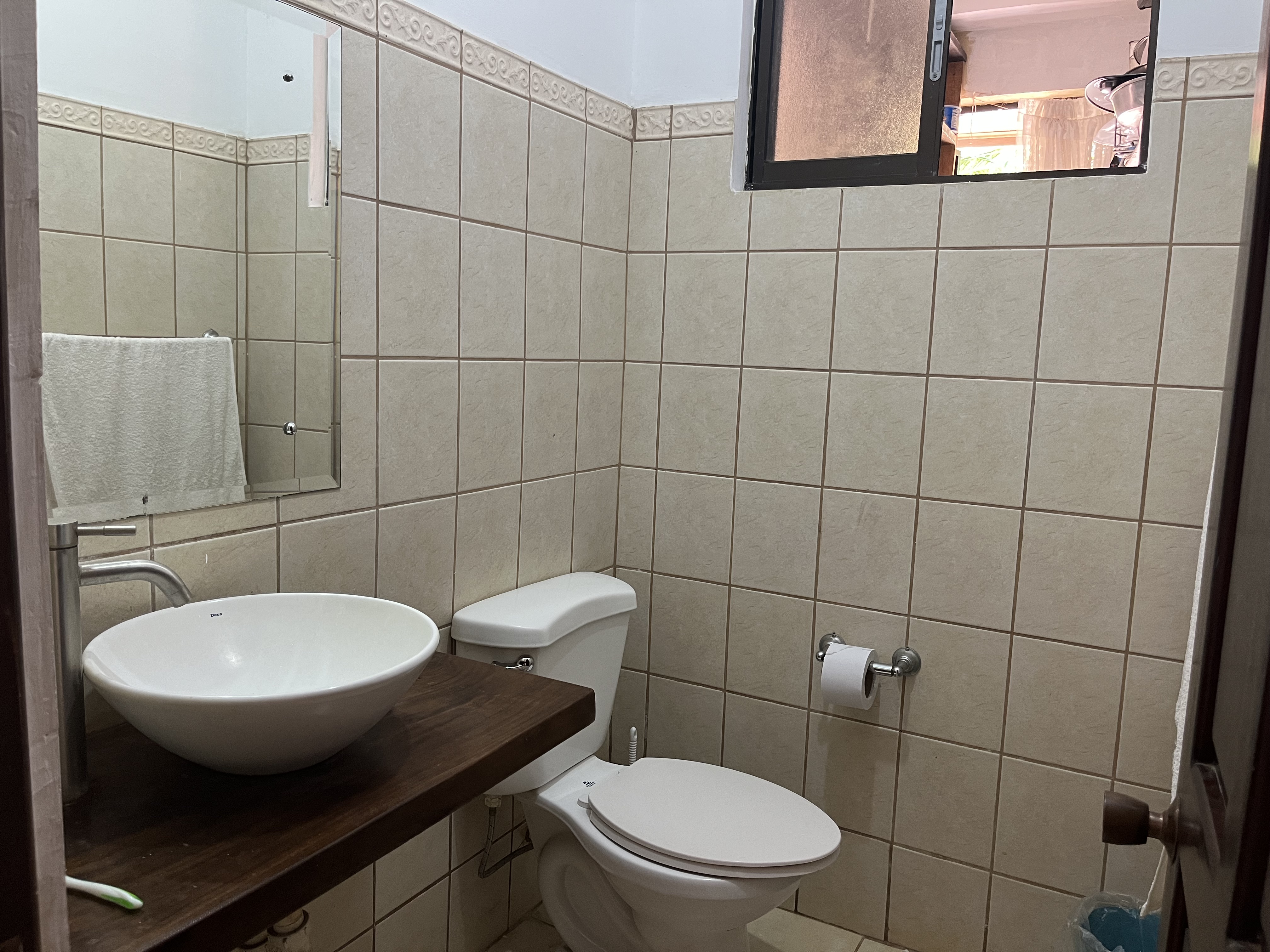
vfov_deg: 53.1
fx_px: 954
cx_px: 635
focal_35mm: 26
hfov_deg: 67.3
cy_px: 476
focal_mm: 5.1
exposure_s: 1/60
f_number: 1.6
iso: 200
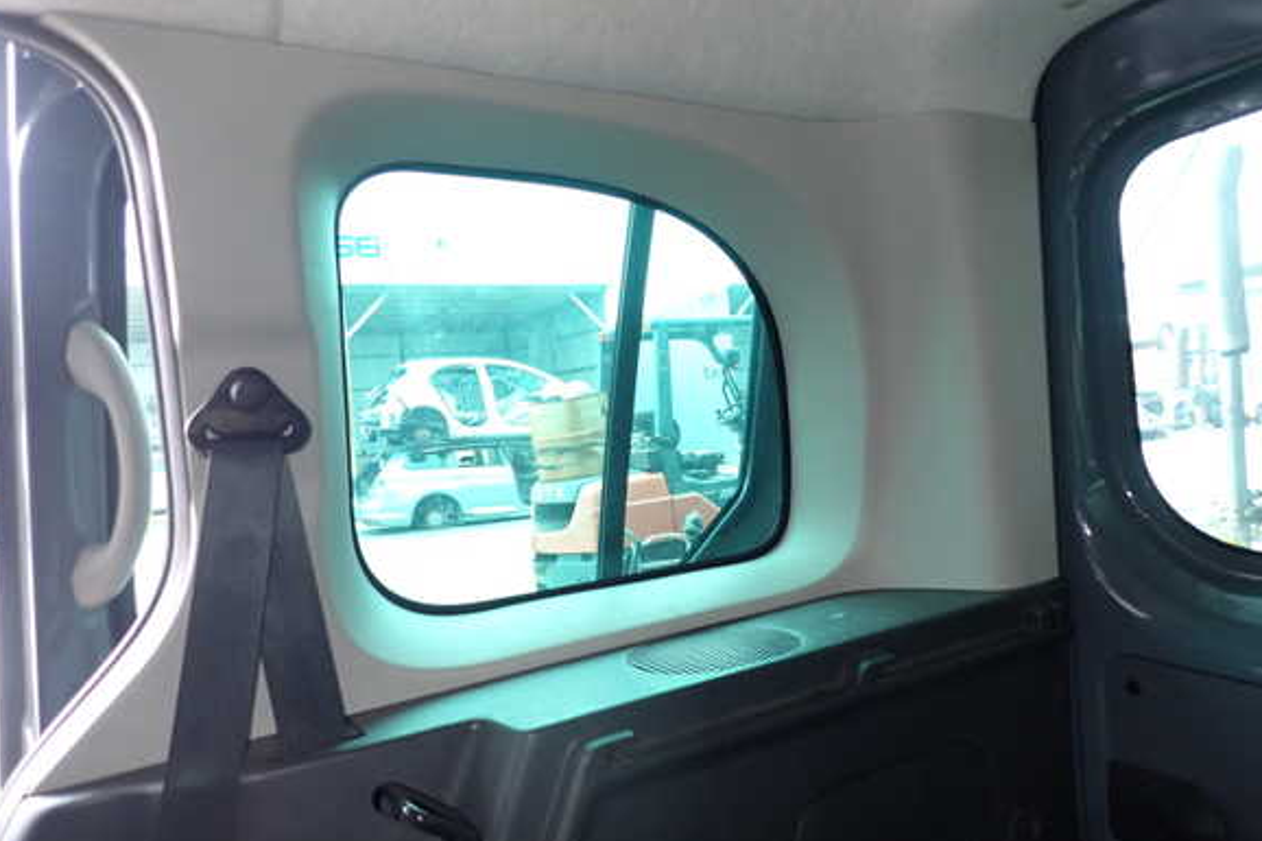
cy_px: 422
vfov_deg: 47.9
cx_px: 624
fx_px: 946
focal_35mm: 27
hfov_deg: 67.4
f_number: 2
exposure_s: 1/30
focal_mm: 4.5
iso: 250
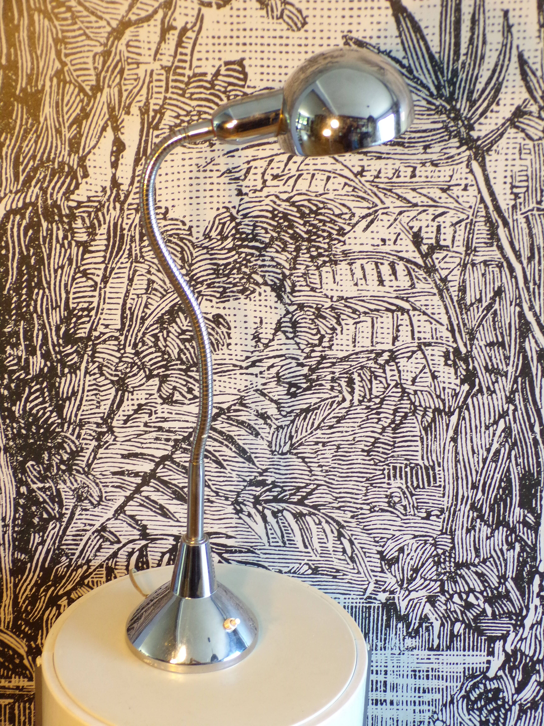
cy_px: 363
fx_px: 1173
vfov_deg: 34.3
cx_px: 272
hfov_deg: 26.1
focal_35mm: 56
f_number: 3.7
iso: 255
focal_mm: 10.1
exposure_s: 1/17
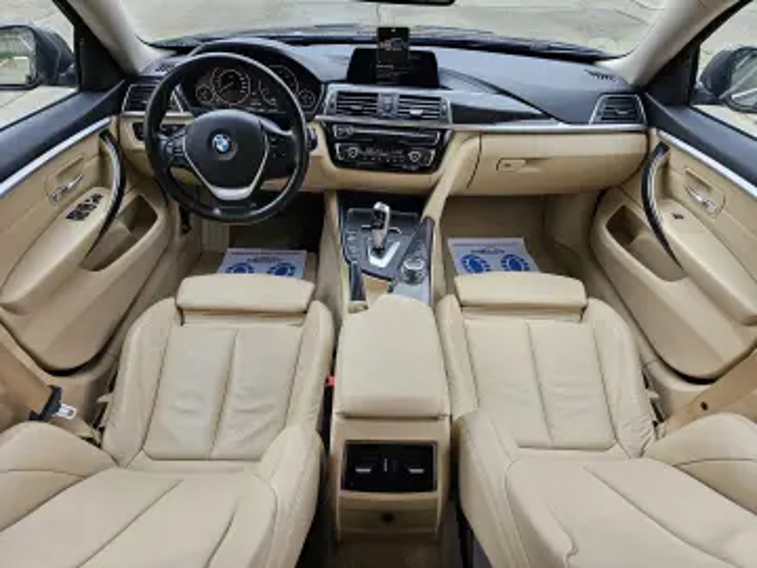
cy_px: 284
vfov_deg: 58.9
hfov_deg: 73.9
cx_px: 378
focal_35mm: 23
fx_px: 503
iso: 160
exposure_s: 1/180
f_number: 1.7
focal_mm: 6.3
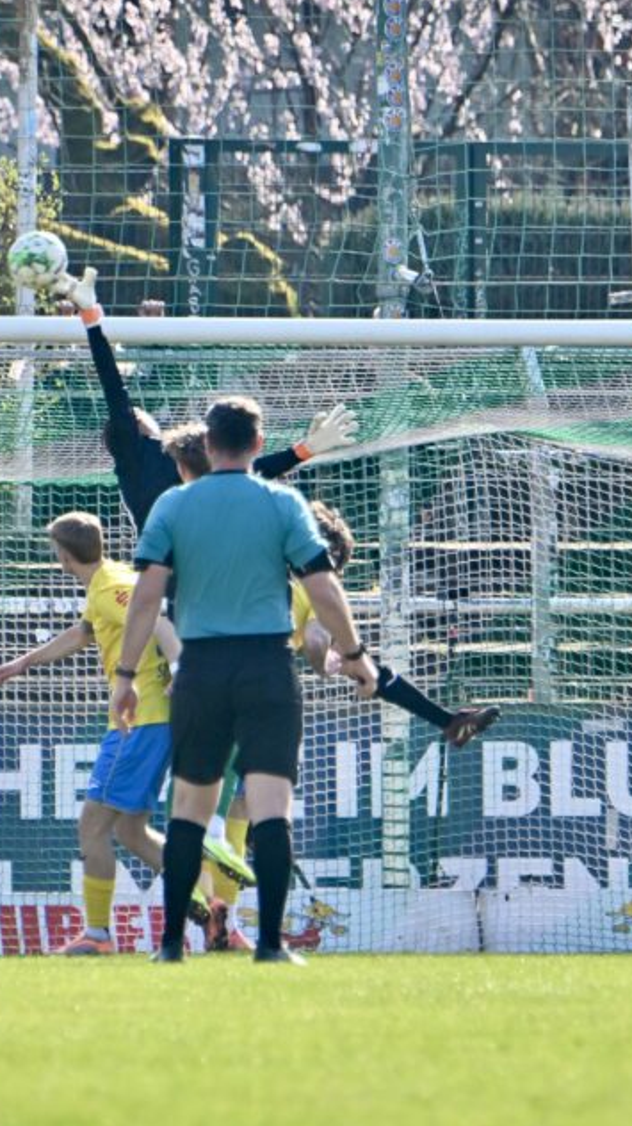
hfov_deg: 1.8
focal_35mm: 679
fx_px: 20251
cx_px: 600
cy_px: 569
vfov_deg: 3.2
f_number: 5.6
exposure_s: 1/1250
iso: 400
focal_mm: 400
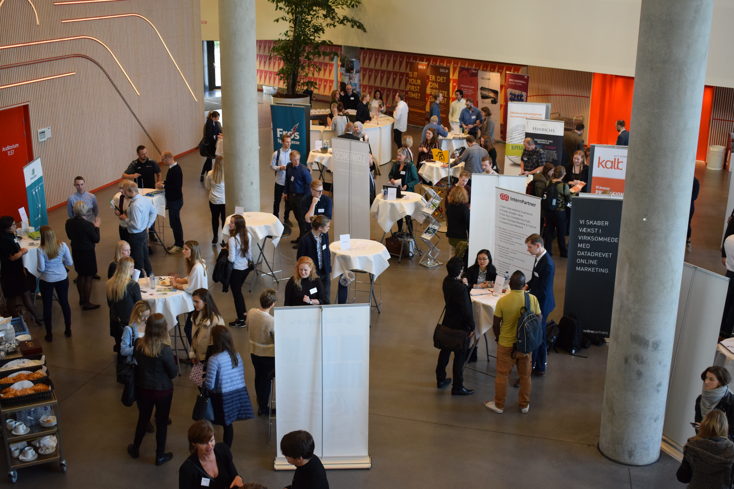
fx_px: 887
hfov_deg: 45.0
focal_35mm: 44
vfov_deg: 30.8
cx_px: 367
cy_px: 244
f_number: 4.2
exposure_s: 1/60
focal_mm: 29
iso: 1800
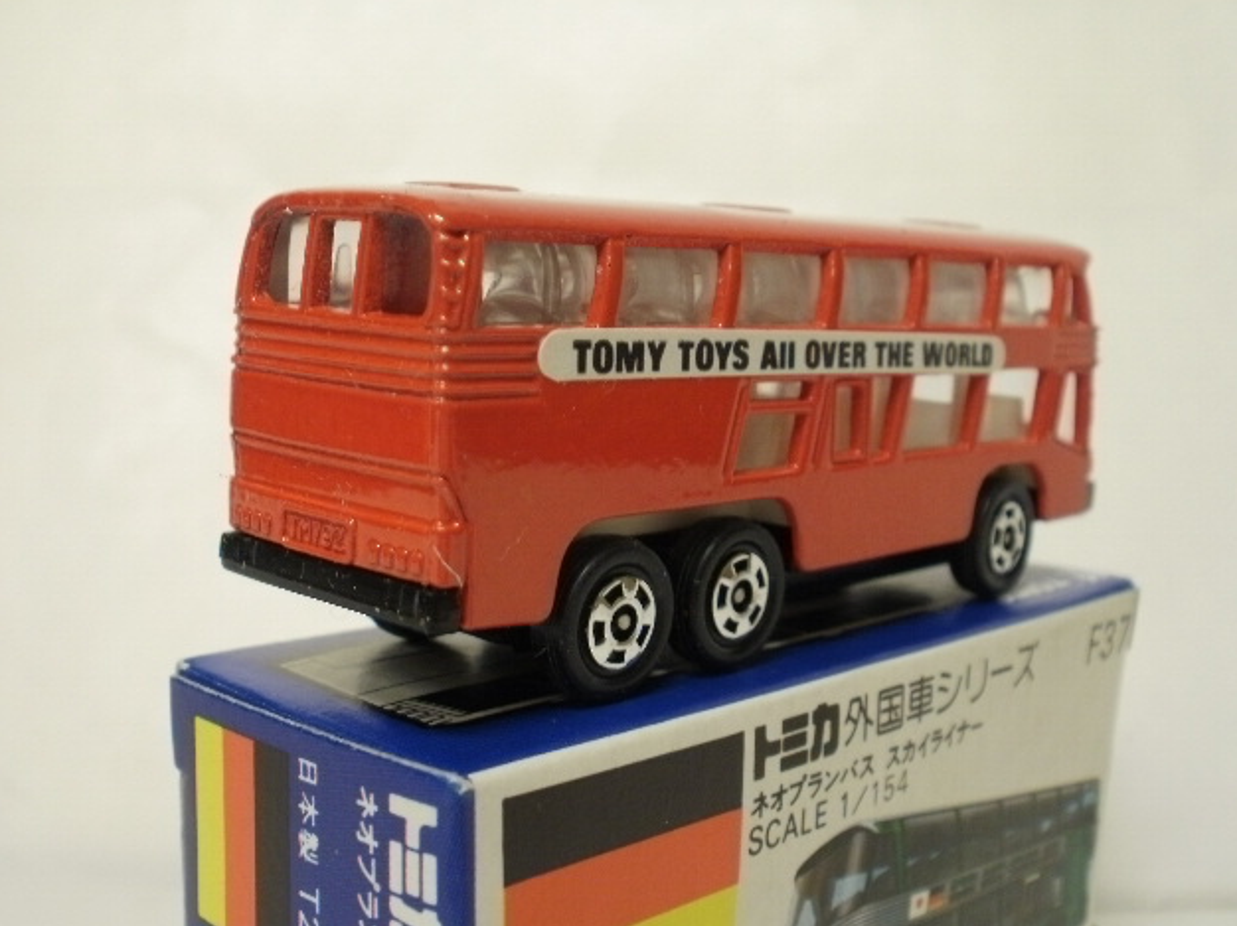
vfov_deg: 32.2
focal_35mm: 45
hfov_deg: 42.1
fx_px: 1607
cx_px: 626
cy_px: 468
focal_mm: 7.7
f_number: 4
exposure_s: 1/10
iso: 125
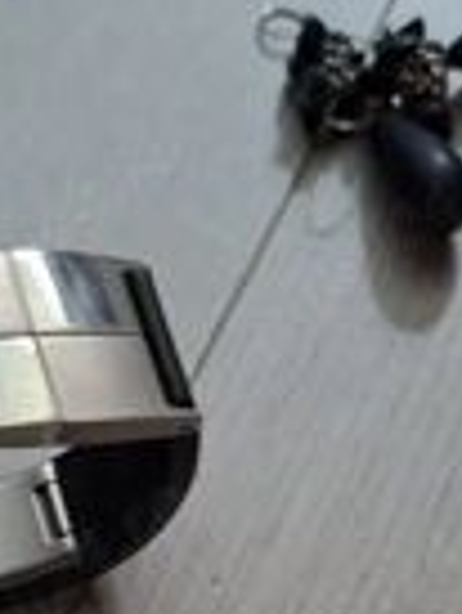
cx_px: 130
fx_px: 1190
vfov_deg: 27.0
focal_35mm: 67
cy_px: 645
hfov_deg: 21.8
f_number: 1.8
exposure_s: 1/33
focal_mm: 5.54
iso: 400
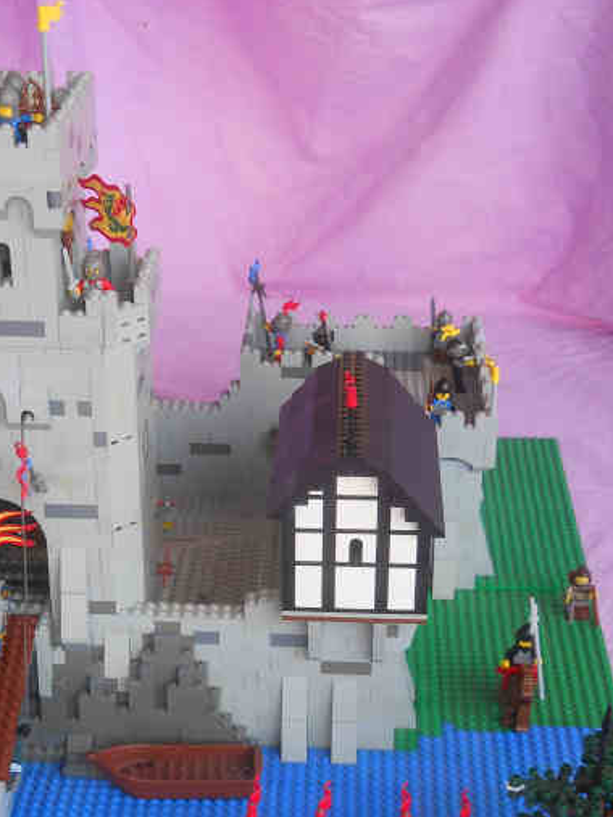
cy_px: 520
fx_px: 1606
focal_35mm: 68
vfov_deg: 28.4
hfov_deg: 21.6
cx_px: 223
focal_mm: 7.88
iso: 80
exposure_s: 1/40
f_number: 3.3
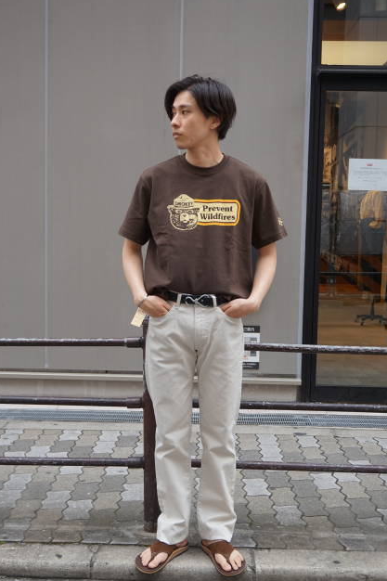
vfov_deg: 42.8
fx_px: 742
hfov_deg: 29.2
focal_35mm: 46
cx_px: 192
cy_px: 292
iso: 125
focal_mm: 30
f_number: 5
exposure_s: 1/160
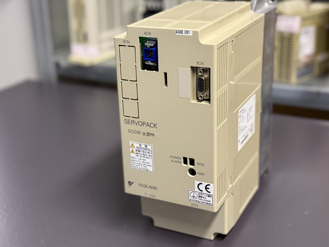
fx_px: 523
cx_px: 159
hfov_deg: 34.9
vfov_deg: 26.6
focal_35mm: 55
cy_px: 115
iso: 200
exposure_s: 1/33
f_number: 1.78
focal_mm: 6.76
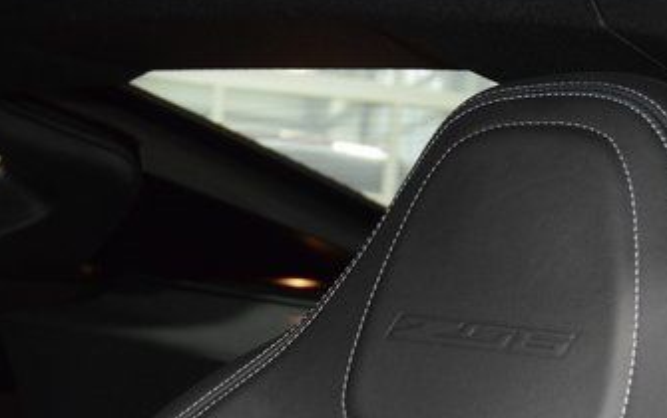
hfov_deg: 28.1
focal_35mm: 73
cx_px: 394
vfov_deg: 17.6
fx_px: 1328
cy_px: 397
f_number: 3.8
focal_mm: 25
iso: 2500
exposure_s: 1/80
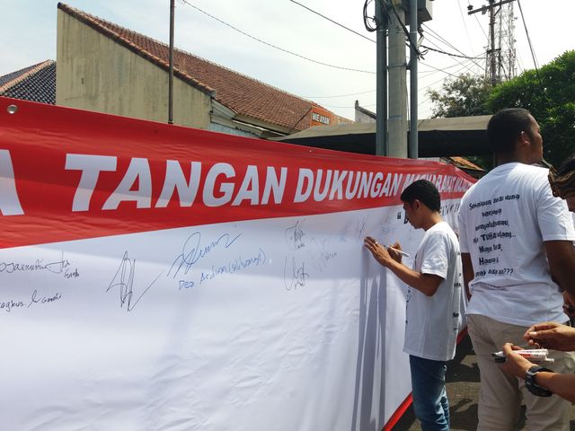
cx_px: 288
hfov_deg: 63.4
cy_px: 216
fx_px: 465
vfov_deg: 49.7
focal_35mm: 28
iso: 64
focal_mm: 3.7
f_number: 1.9
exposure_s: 1/1511
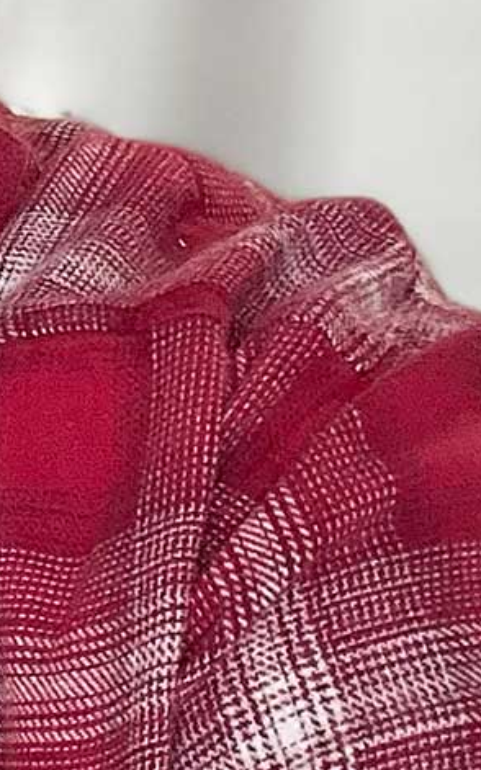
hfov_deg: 9.4
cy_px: 261
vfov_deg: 16.5
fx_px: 2645
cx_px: -618
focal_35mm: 126
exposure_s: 1/60
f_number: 1.9
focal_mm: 2.69
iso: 200
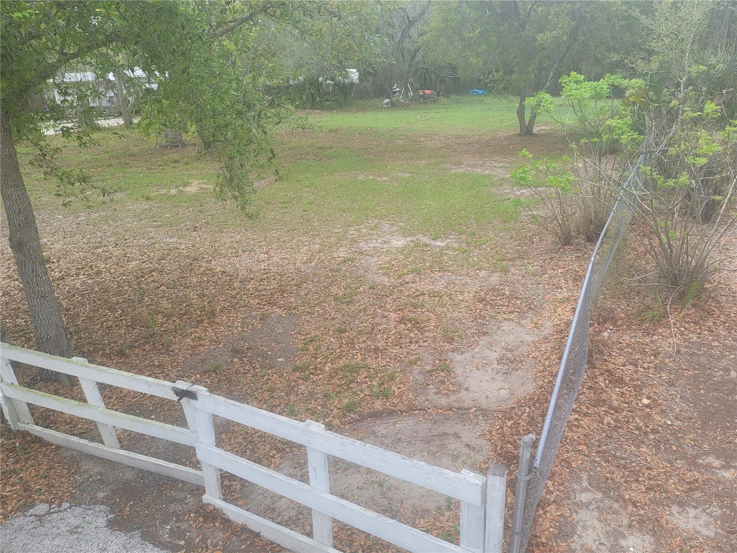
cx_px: 368
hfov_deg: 69.4
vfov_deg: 54.9
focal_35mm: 25
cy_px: 276
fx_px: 532
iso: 20
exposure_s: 1/360
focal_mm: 7
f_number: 1.8
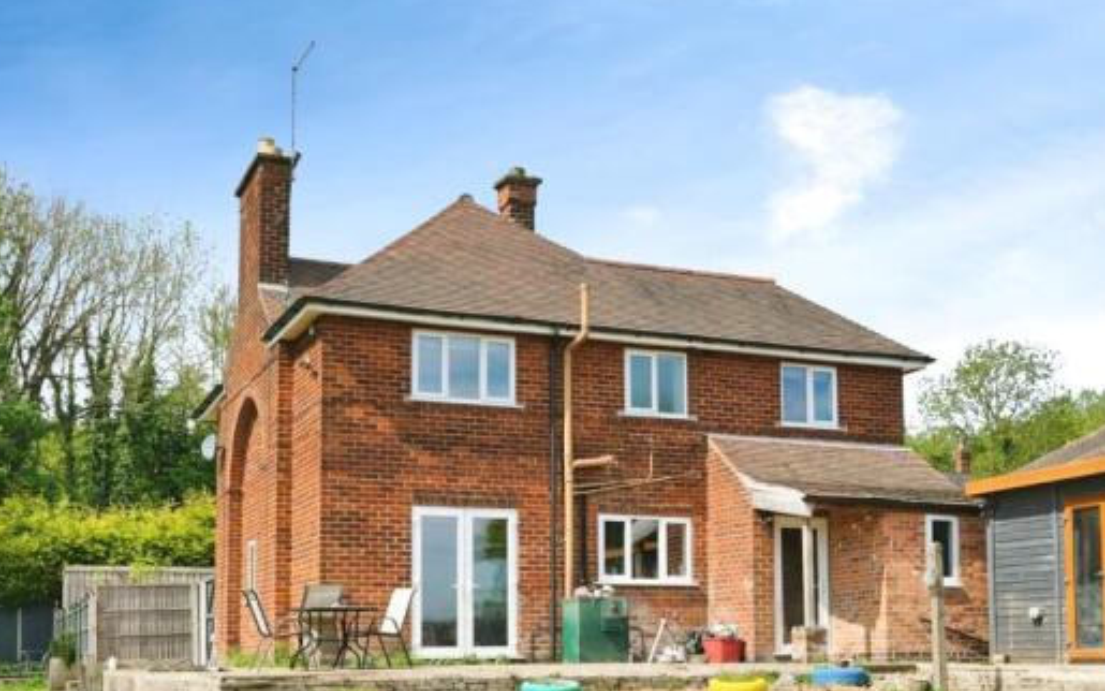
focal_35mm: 44
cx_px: 564
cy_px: 458
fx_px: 1325
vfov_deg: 29.0
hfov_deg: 45.3
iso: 1250
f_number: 7.1
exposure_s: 1/4000
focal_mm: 34
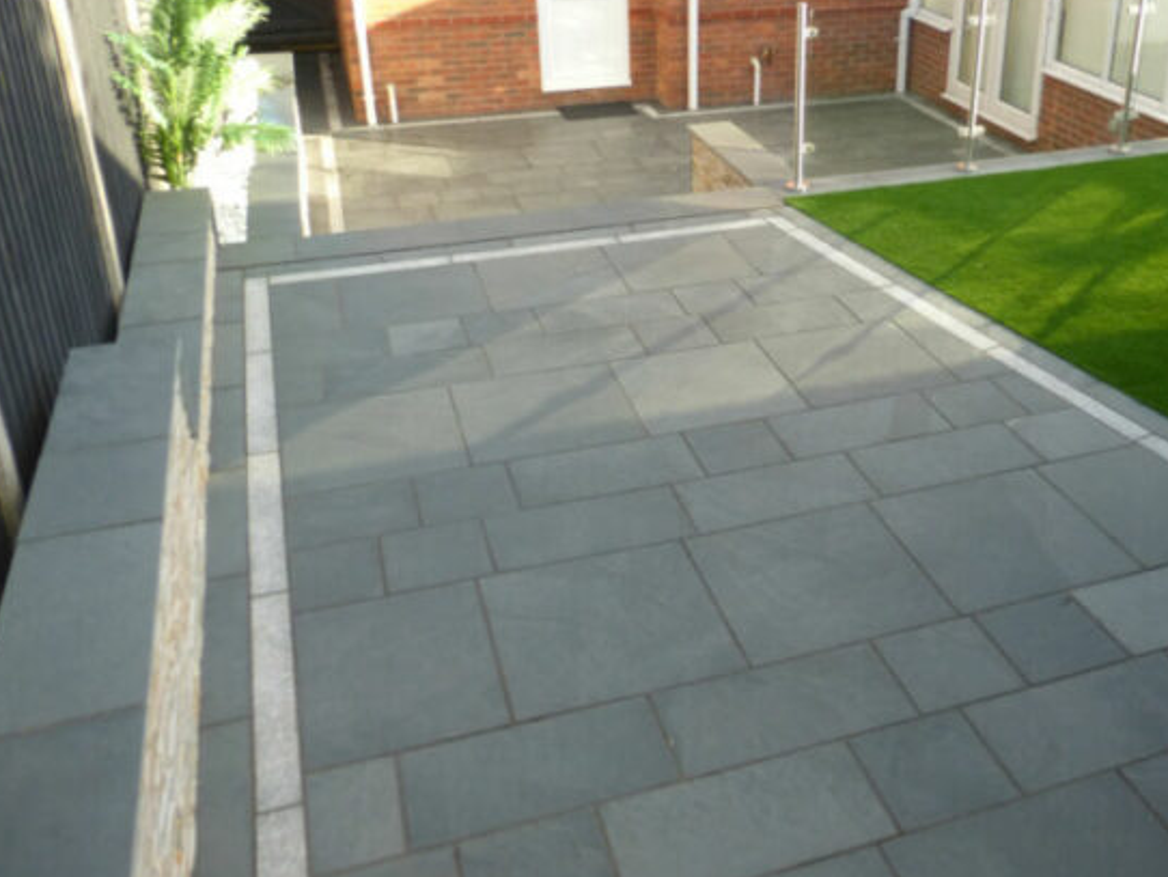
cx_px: 746
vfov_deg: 41.4
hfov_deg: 53.2
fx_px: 1148
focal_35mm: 34
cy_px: 312
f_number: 4
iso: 100
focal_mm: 4.3
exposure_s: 1/125
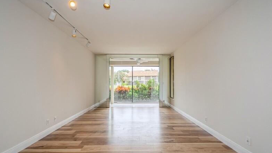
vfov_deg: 67.0
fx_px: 115
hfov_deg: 99.4
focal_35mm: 16
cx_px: 136
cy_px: 84
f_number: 5
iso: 250
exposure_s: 1/80
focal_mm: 10
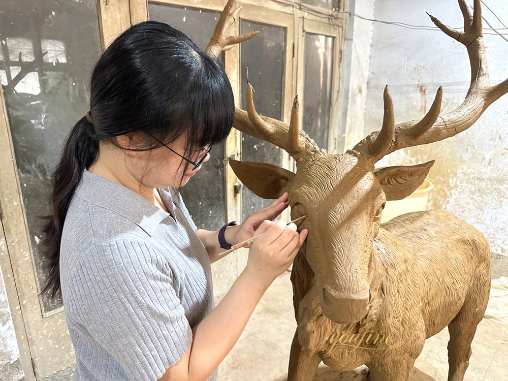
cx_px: 254
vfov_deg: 56.8
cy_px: 190
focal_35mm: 24
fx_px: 352
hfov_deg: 71.6
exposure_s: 1/50
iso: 500
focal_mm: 6.86
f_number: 1.78
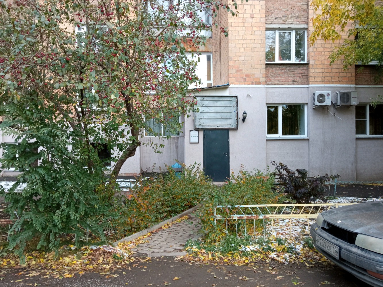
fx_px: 299
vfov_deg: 51.4
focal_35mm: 27
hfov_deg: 65.3
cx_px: 192
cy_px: 144
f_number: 2.2
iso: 150
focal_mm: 3.79
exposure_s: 1/101
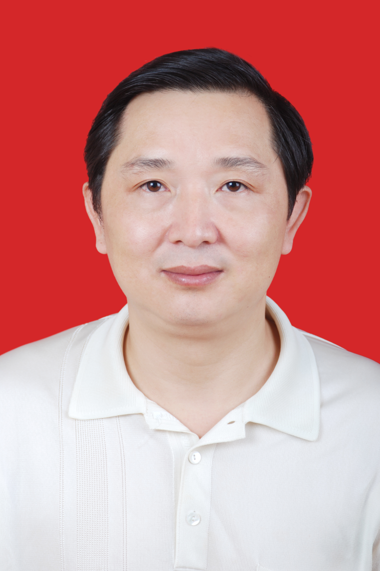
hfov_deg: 8.7
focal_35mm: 159
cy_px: 286
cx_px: 191
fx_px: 2509
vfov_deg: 13.0
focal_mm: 105
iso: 100
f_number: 5.6
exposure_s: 1/160
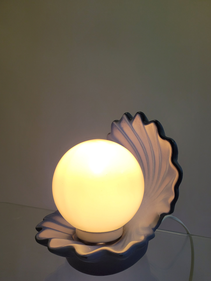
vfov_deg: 65.3
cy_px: 143
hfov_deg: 51.4
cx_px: 107
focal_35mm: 27
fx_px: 219
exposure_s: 1/226
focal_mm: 5.4
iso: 40
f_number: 1.8
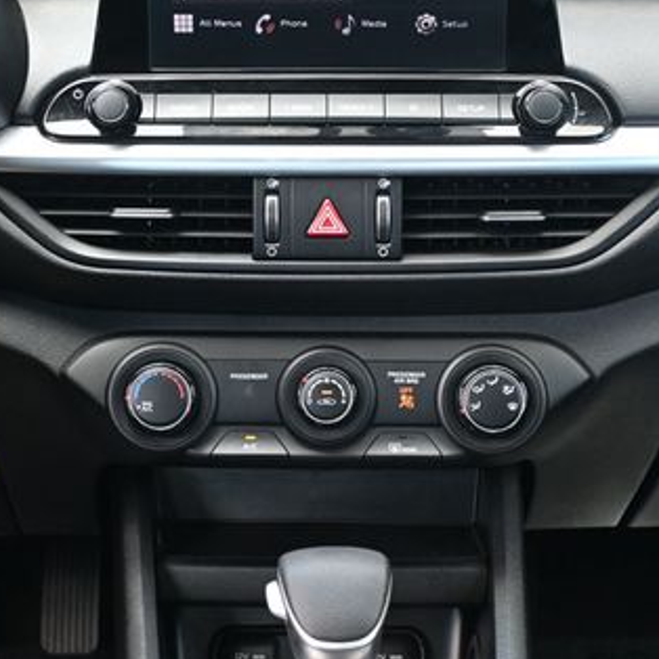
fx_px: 1708
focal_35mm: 79
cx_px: 342
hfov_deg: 21.8
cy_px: 260
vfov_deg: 21.8
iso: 1250
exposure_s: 1/125
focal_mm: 30.5
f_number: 4.8
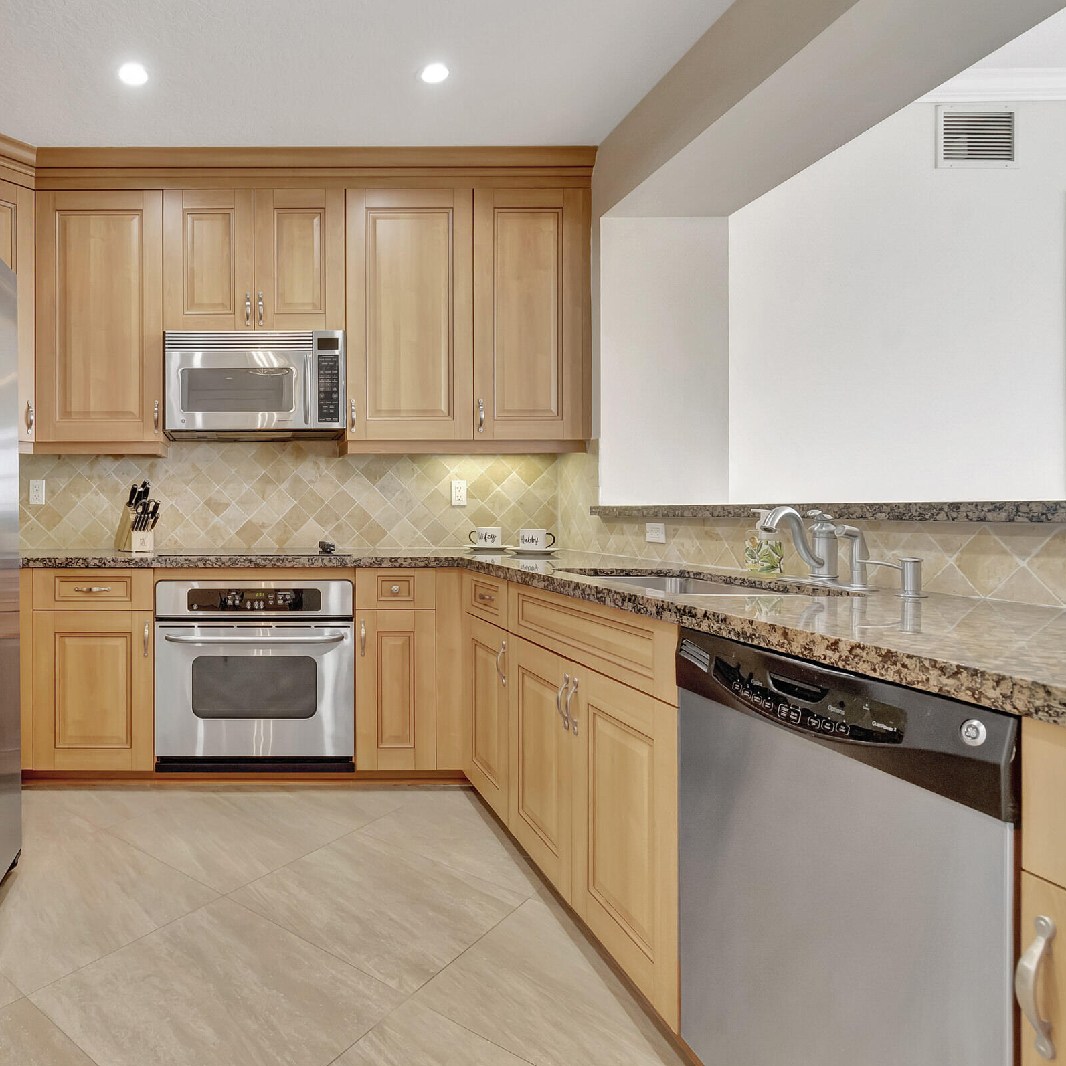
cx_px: 257
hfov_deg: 69.5
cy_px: 524
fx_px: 697
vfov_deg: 74.8
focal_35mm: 20
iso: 2200
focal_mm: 10
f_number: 8
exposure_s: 1/15
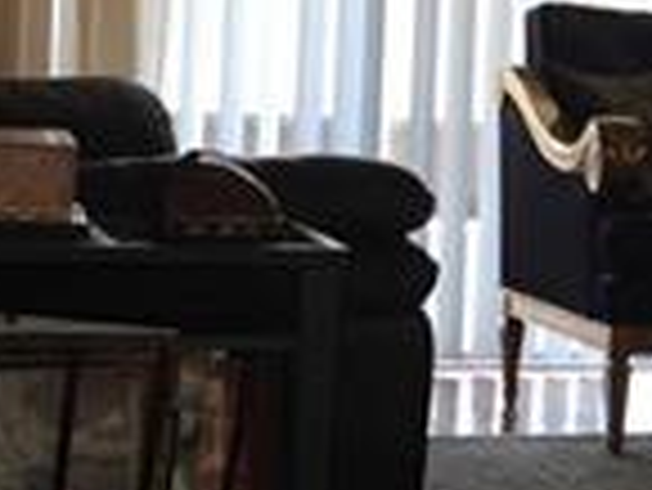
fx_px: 3016
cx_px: 899
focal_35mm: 160
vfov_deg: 9.3
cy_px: 76
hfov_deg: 11.9
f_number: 2.2
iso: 80
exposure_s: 1/30
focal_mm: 4.15
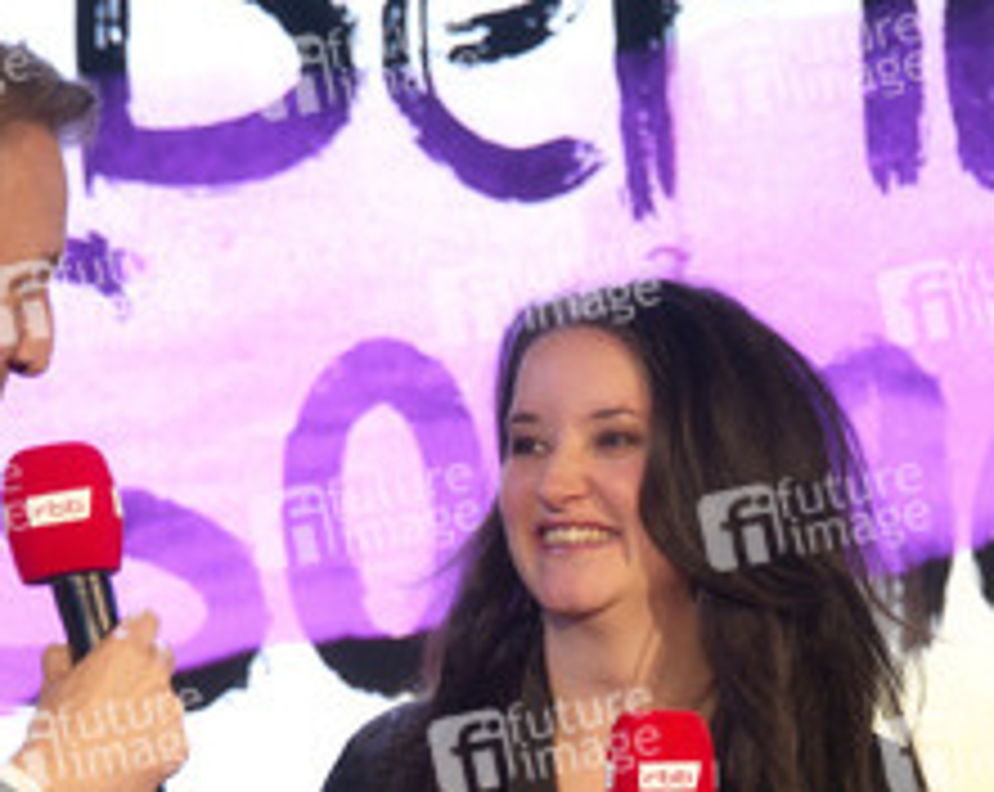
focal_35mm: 278
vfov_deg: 5.5
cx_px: 425
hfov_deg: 7.0
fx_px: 8164
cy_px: 630
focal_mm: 145
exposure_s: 1/160
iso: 1600
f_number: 5.6
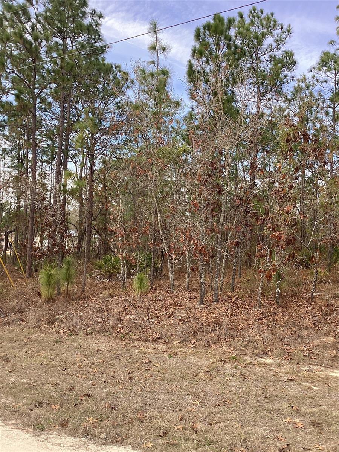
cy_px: 226
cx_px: 170
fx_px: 405
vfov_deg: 58.4
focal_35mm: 31
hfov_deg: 45.4
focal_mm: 3.3
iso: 25
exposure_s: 1/212
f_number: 2.4
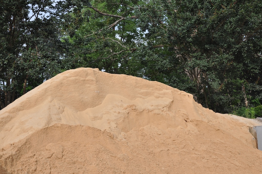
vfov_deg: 29.8
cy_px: 87
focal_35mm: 45
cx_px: 131
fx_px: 327
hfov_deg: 43.7
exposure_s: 1/320
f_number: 9
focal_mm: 30
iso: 200
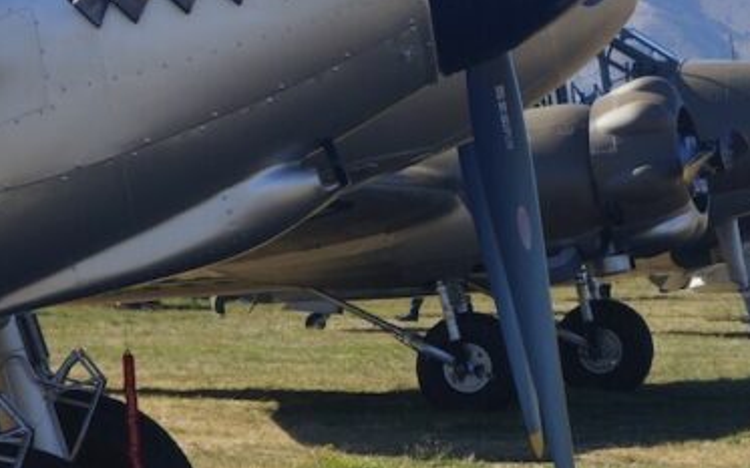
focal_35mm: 336
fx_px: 6867
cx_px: 475
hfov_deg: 6.3
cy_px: 195
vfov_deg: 3.9
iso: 100
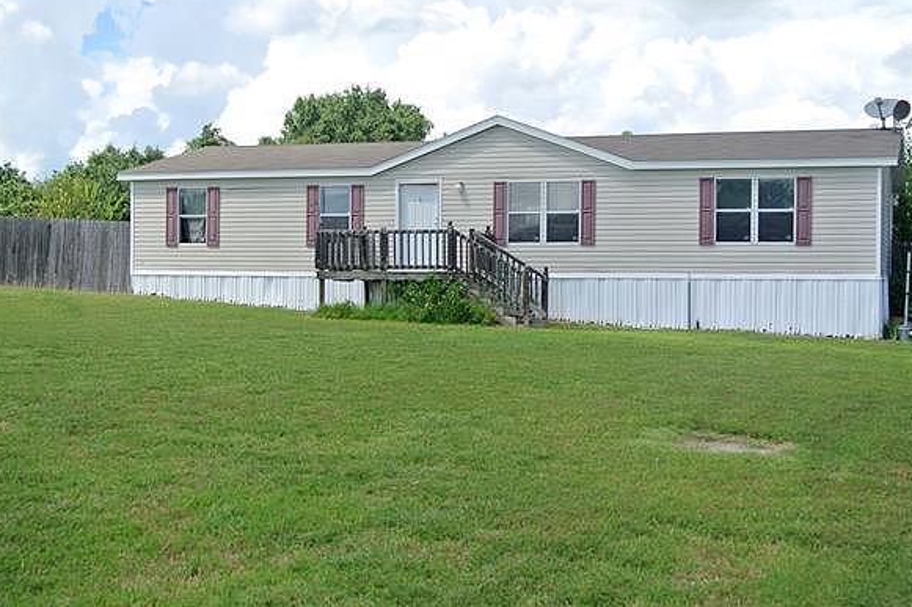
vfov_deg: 25.0
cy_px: 291
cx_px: 471
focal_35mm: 54
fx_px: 1368
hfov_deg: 36.9
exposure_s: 1/500
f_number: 4.5
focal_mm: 18.2
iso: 100
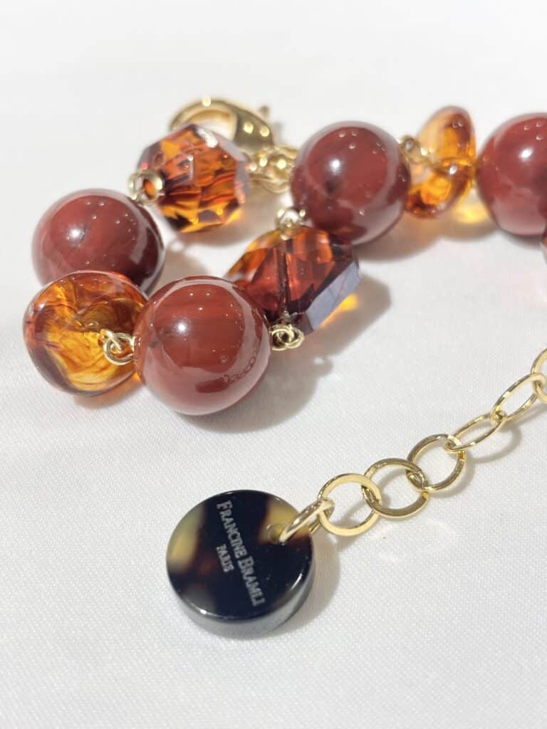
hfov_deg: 28.0
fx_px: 1096
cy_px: 364
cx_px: 274
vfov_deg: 36.8
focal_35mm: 52
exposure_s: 1/102
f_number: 1.6
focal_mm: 5.96
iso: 25
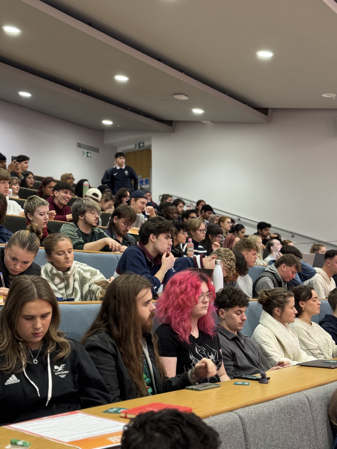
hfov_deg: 30.3
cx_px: 168
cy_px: 224
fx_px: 623
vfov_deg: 39.7
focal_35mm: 48
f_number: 1.78
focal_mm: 6.76
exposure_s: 1/50
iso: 200
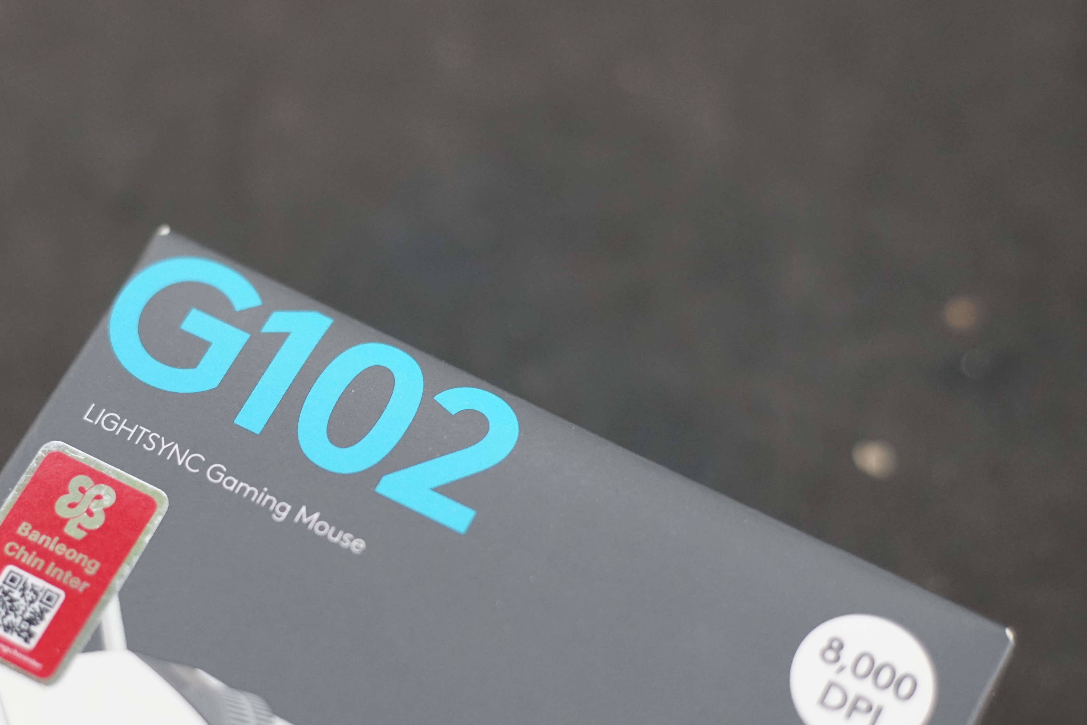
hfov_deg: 27.2
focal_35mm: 74
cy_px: 412
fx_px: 2234
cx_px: 355
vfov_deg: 18.4
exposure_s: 1/80
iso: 1600
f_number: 2.5
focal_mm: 50
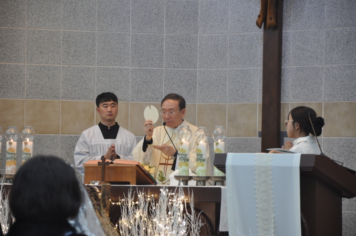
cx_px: 178
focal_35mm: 158
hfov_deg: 13.1
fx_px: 1555
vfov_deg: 8.7
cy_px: 118
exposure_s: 1/30
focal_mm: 105
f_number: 5.6
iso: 800
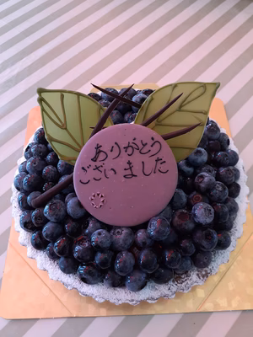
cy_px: 168
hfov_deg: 51.4
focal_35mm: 27
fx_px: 263
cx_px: 126
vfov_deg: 65.3
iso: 100
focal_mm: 3.6
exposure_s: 1/100
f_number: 1.9
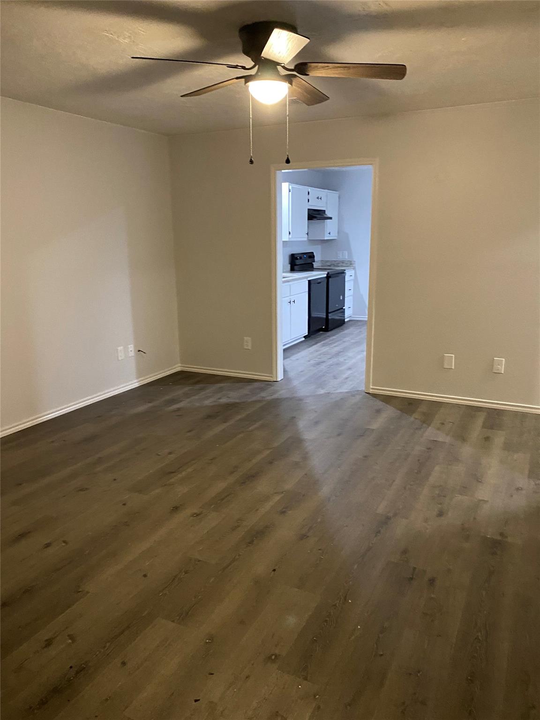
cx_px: 270
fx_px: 541
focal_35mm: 26
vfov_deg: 67.3
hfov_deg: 53.1
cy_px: 360
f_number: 1.8
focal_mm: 4.25
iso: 640
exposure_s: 1/30
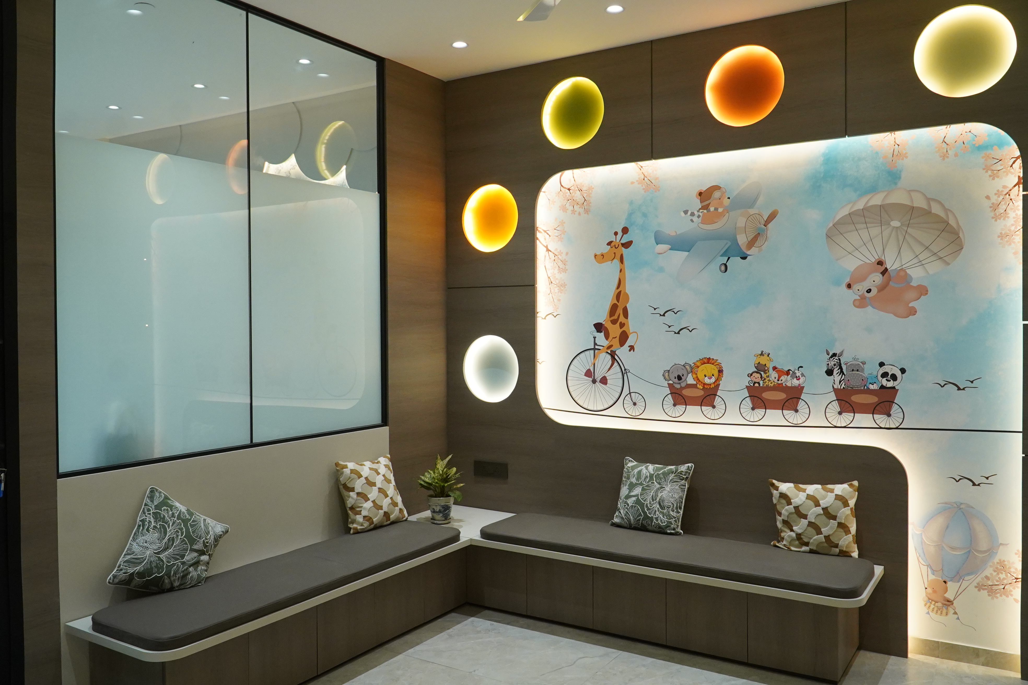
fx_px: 771
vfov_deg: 47.9
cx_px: 514
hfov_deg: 67.4
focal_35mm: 27
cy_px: 342
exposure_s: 1/320
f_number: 6.3
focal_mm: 18
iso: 2500
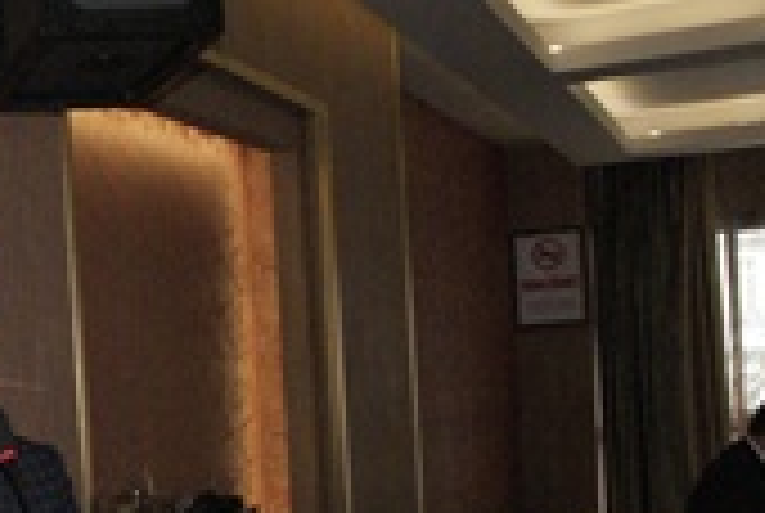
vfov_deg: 19.9
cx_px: -68
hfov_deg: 27.5
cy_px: 454
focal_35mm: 67
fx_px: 1433
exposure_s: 1/60
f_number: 5.6
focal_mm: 17
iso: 1600
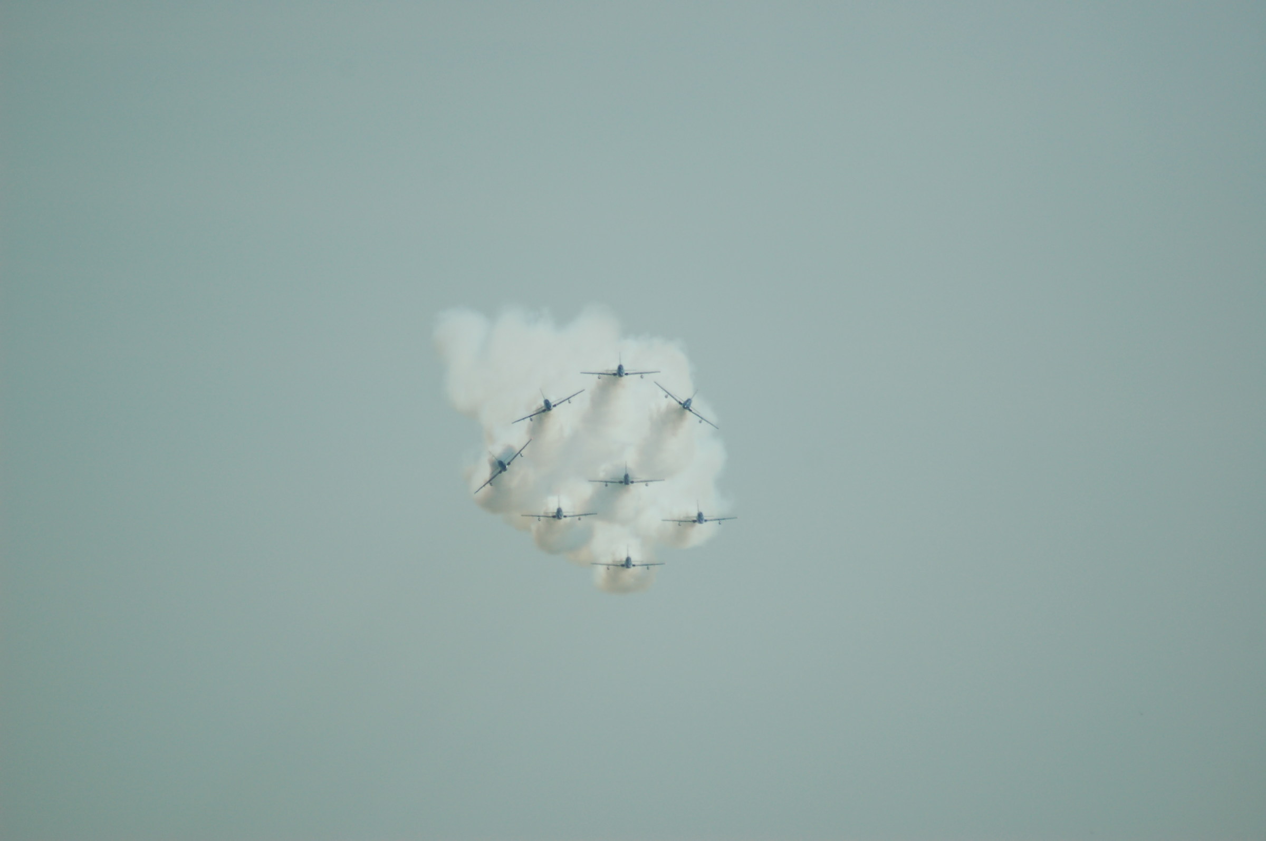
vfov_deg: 4.4
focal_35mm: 315
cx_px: 633
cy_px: 420
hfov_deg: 6.5
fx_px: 11066
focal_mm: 210
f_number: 5.6
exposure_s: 1/1600
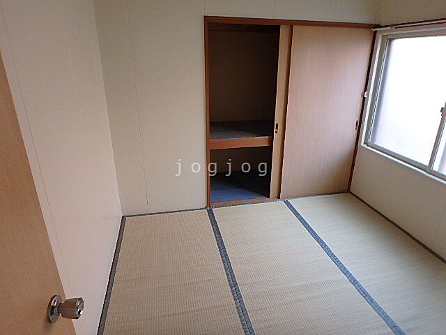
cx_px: 223
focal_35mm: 21
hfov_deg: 79.0
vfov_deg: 63.4
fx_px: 271
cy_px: 168
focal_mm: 3.7
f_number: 3.5
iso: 200
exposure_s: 1/40
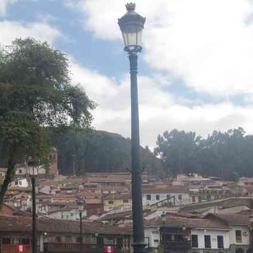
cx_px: 103
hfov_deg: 22.4
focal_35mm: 77
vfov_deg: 22.3
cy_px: 177
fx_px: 637
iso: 200
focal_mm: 26
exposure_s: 1/50
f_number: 11
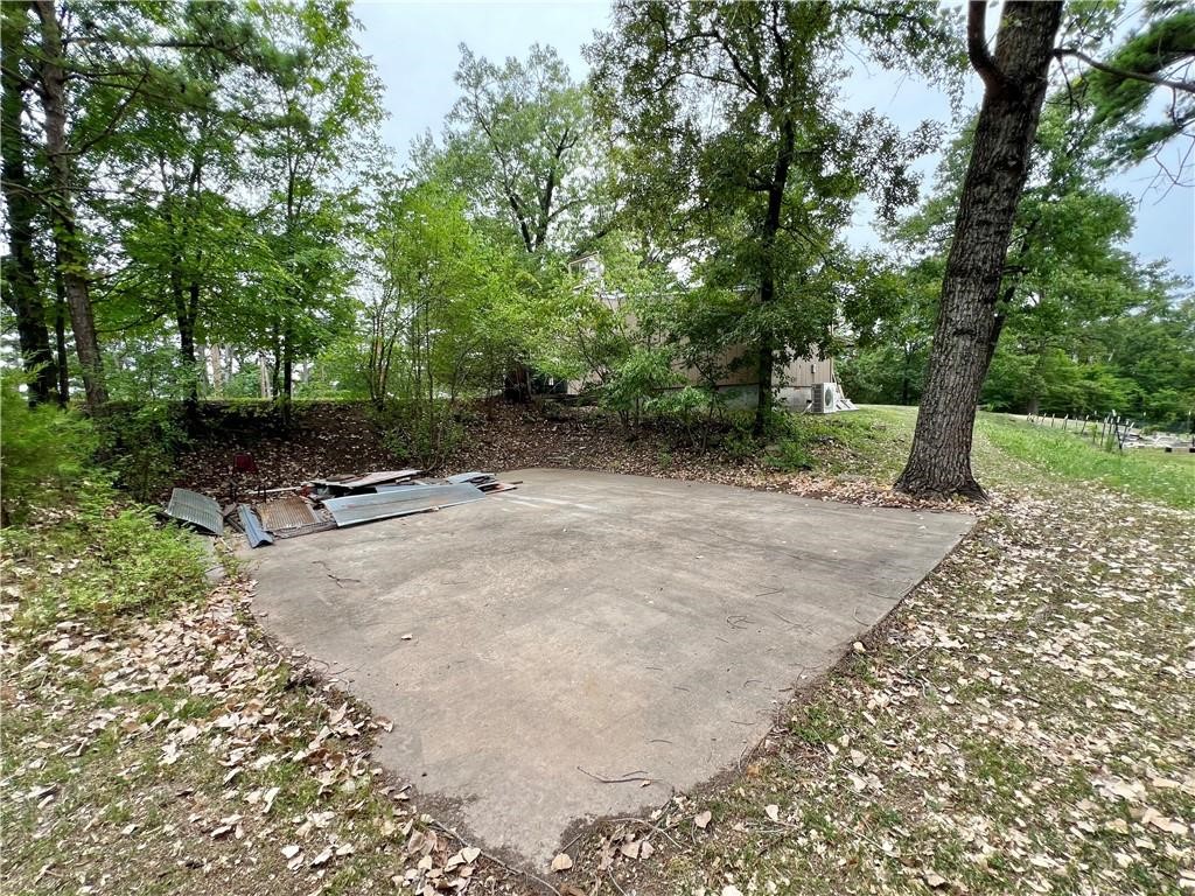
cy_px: 448
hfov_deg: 106.2
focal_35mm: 13
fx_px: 449
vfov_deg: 89.9
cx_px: 598
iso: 32
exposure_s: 1/296
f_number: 1.8
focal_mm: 1.57
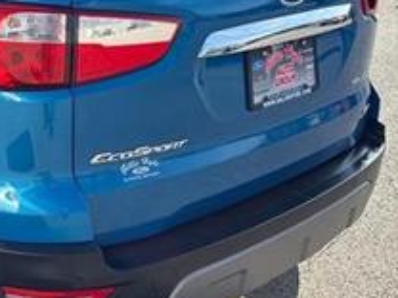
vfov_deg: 23.2
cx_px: 77
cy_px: 97
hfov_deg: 30.0
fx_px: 724
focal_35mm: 63
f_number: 1.6
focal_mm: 5.96
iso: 50
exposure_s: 1/1364
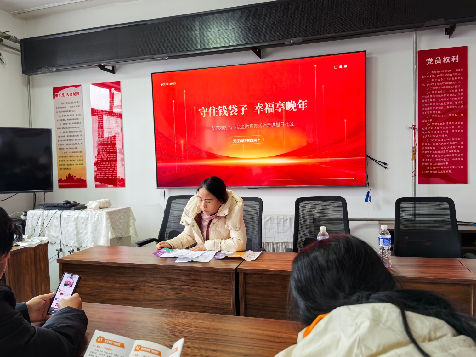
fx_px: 371
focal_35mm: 27
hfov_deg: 65.3
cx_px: 238
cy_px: 178
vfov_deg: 51.4
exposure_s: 1/100
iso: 200
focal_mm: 6.35
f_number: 2
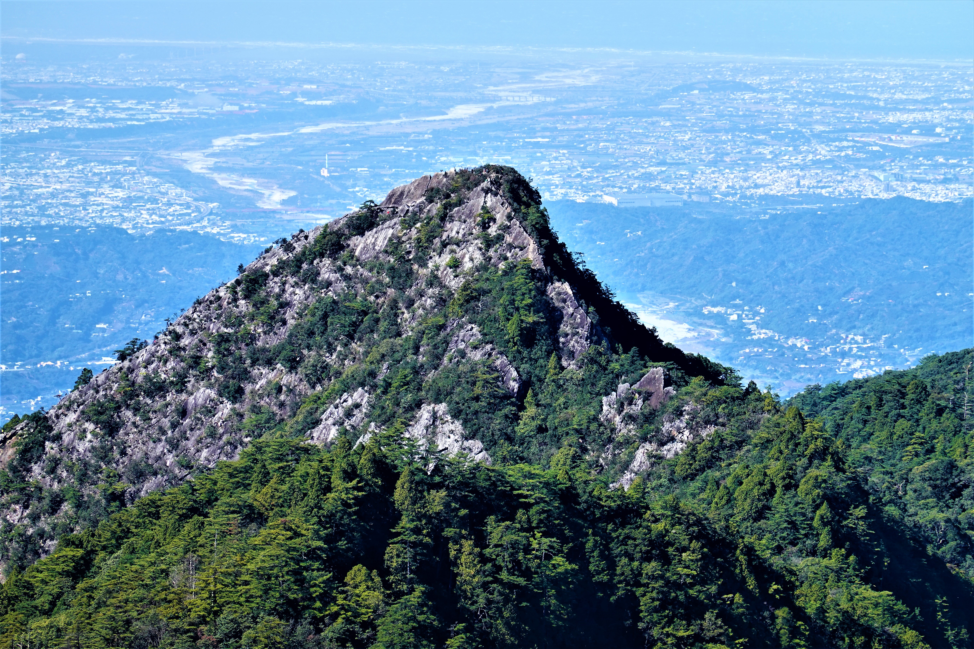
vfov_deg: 6.9
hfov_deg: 10.3
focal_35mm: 200
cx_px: 487
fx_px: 5411
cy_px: 324
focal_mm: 72
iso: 125
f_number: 5.6
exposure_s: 1/400
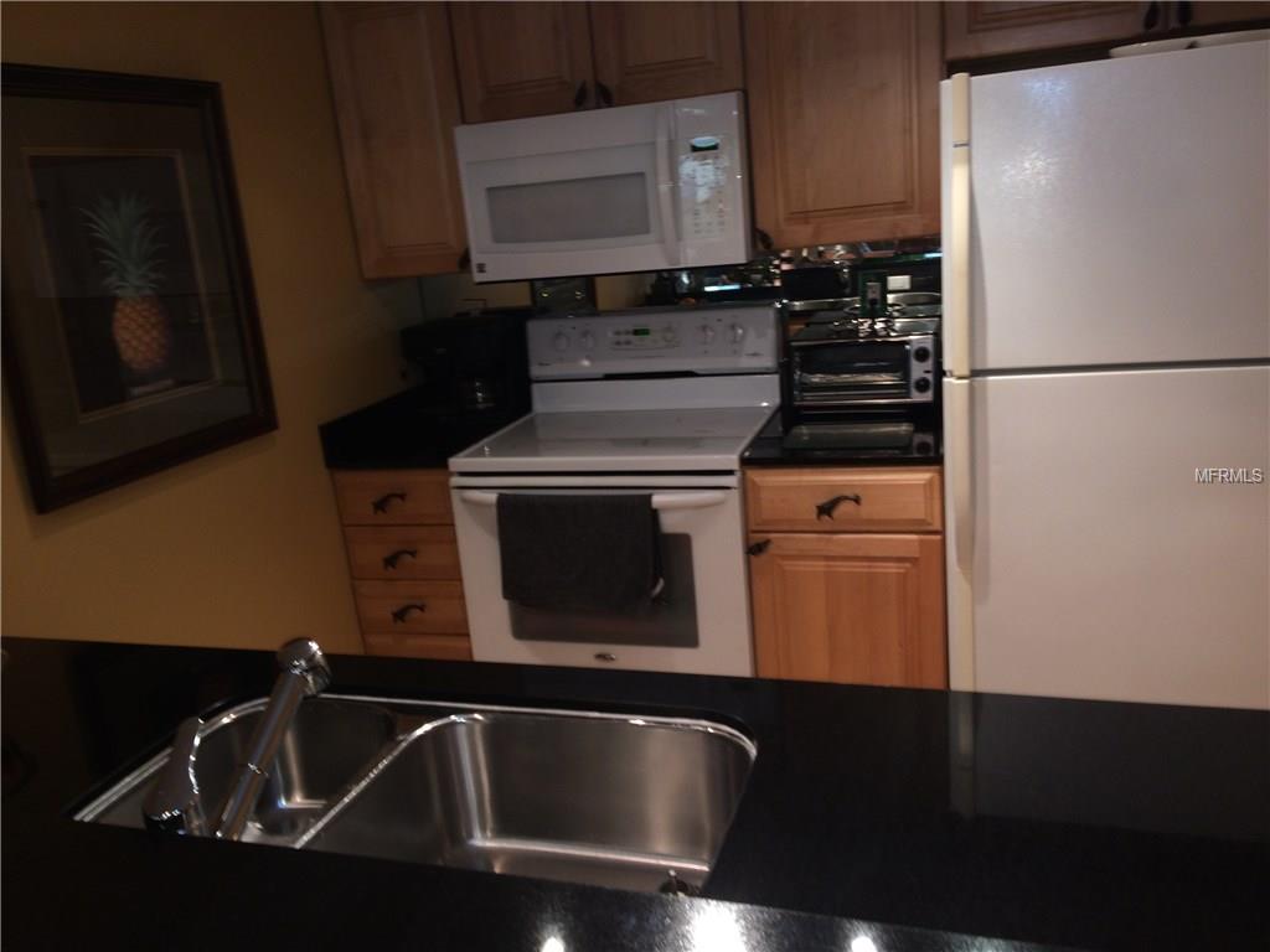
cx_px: 635
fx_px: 1064
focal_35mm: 29
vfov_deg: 48.2
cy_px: 476
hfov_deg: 61.7
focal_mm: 4.15
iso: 32
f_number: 2.2
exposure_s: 1/33
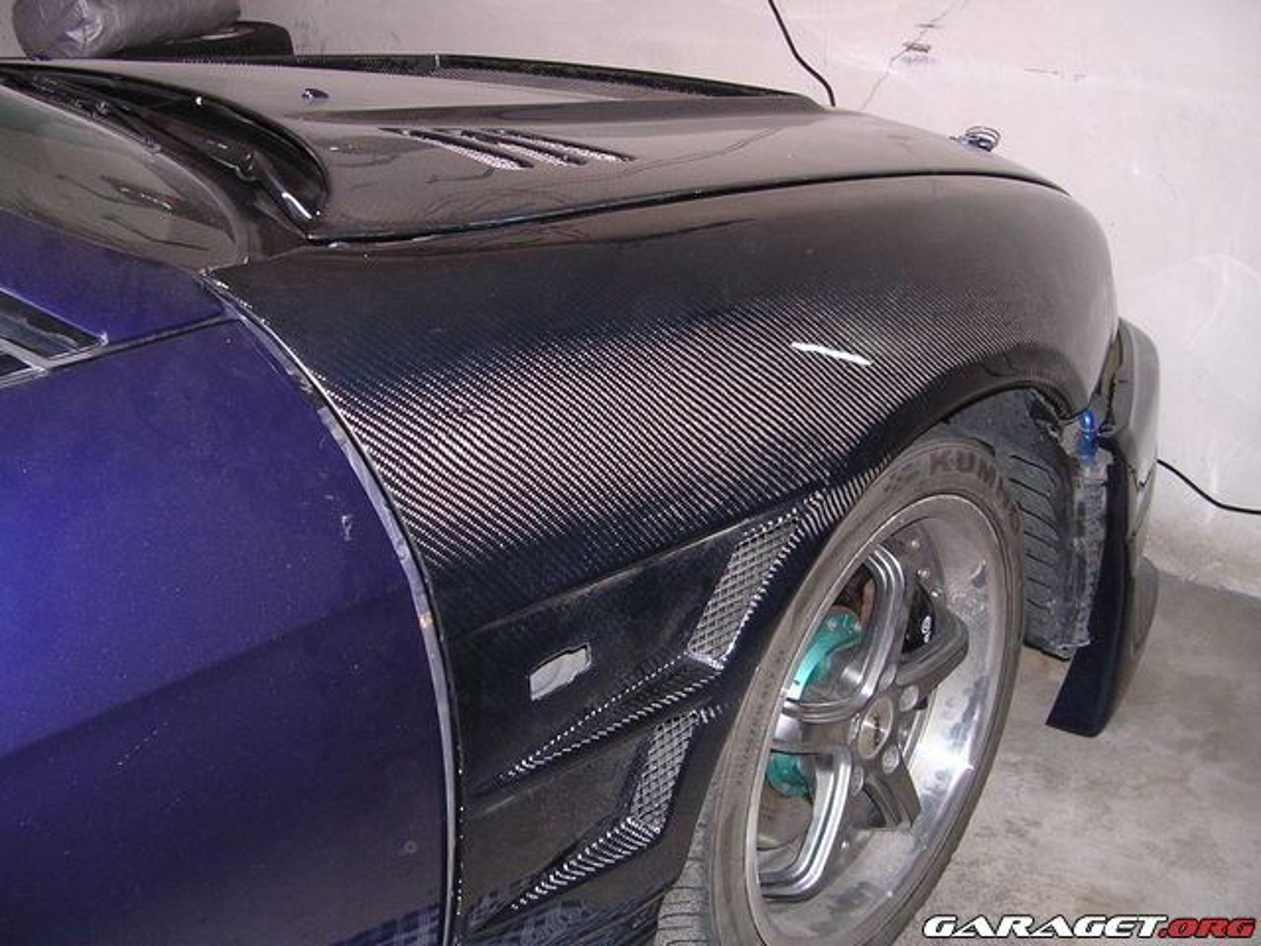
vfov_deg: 37.7
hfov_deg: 49.0
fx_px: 1384
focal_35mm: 38
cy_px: 473
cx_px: 630
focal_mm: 5.8
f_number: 2.8
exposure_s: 1/60.1
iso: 290
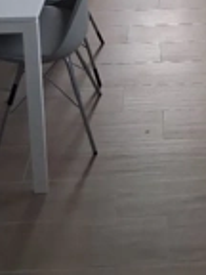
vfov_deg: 24.1
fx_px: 571
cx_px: 202
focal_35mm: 72
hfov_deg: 19.9
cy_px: -73
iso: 250
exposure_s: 1/500
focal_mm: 3.98
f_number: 1.8
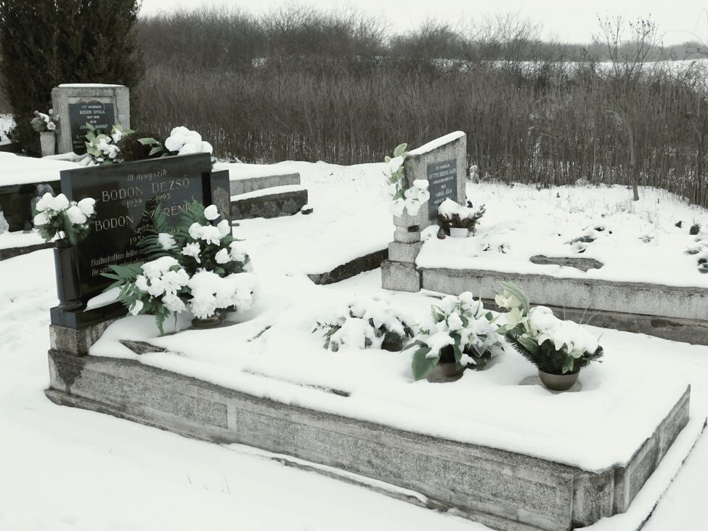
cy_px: 265
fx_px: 859
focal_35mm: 42
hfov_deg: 44.8
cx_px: 354
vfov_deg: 34.3
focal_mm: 7.1
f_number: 3.6
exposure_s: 1/80
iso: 125
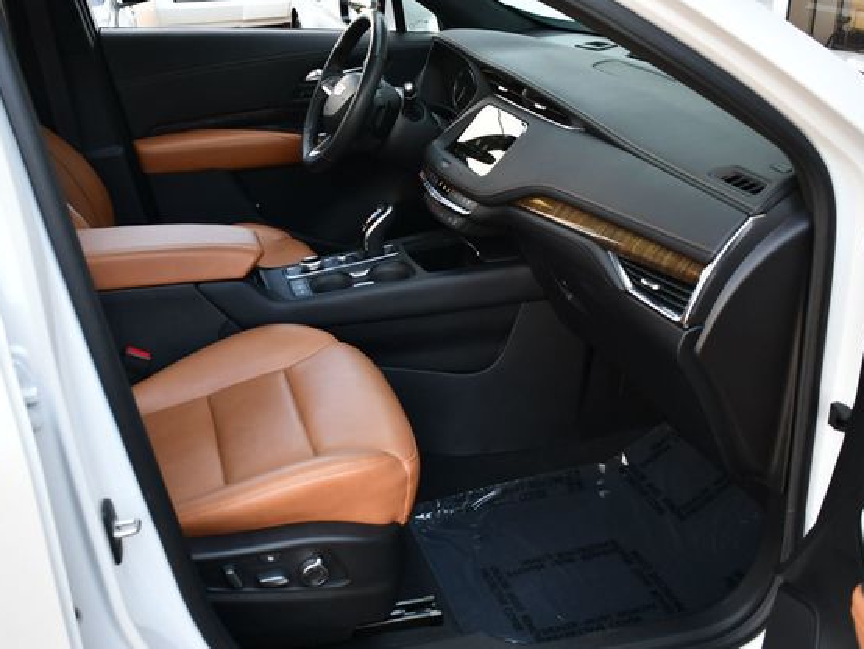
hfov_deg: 46.7
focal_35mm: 40
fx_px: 999
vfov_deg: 36.0
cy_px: 321
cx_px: 381
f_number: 3.5
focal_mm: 18
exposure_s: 1/250
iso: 400
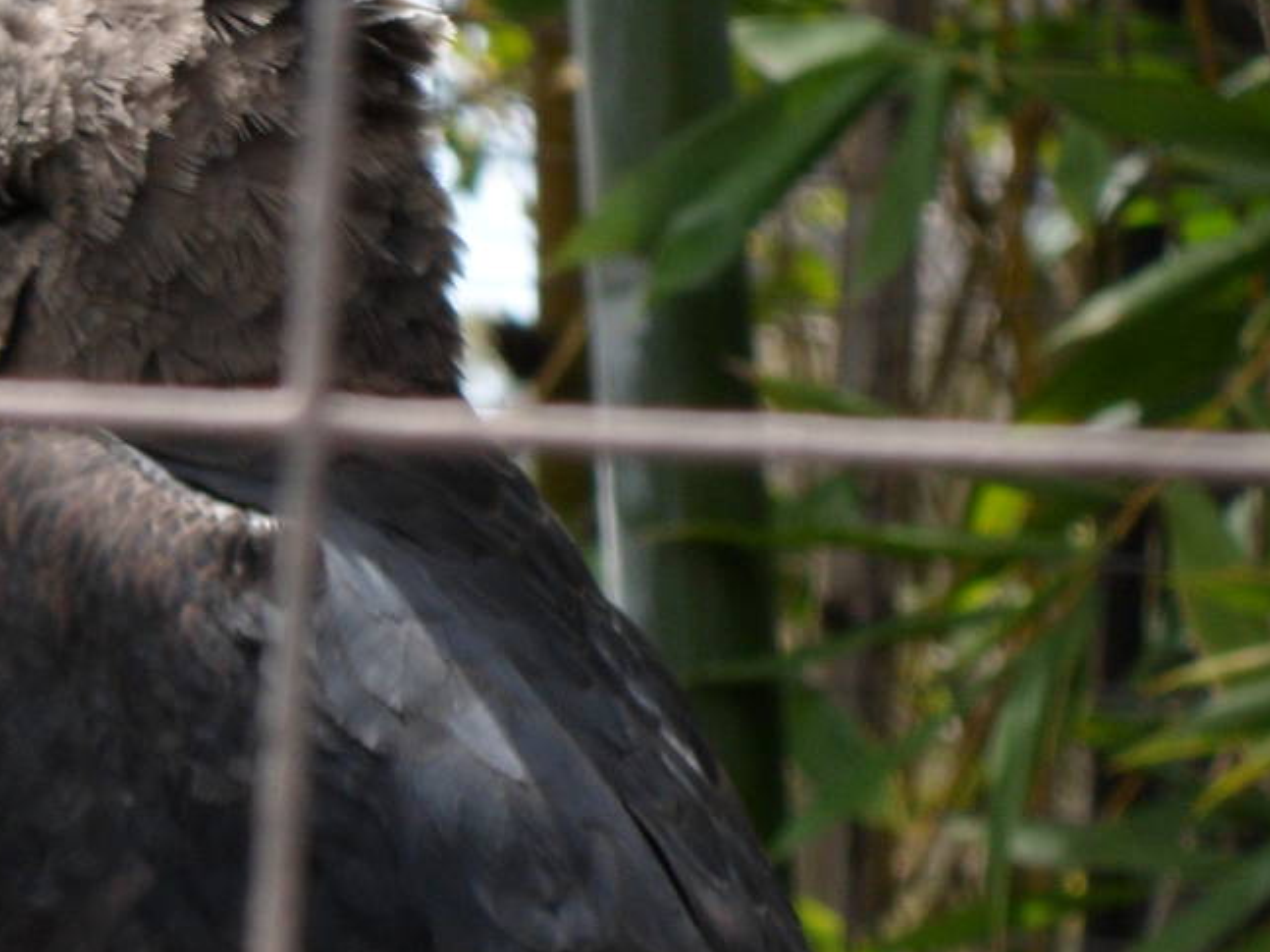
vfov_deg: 2.2
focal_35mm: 668
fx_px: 24503
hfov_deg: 3.0
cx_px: -108
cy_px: 691
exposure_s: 1/180
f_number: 5.9
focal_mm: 46.8
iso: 80
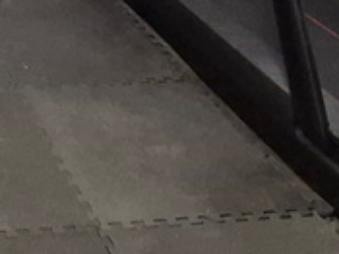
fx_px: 744
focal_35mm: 76
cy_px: -171
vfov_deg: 16.8
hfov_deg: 21.7
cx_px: -163
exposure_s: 1/60
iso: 640
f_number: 2.2
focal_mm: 1.74
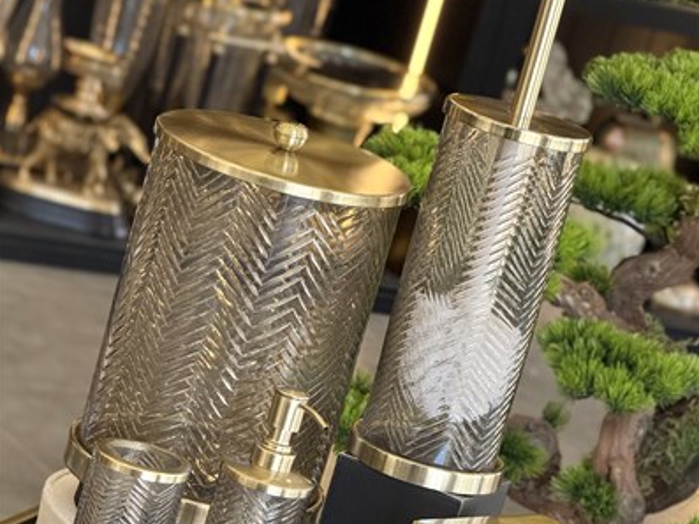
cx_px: 349
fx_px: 3252
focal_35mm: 161
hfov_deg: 12.3
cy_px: 388
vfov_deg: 9.2
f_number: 2.8
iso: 250
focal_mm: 15.66
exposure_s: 1/99
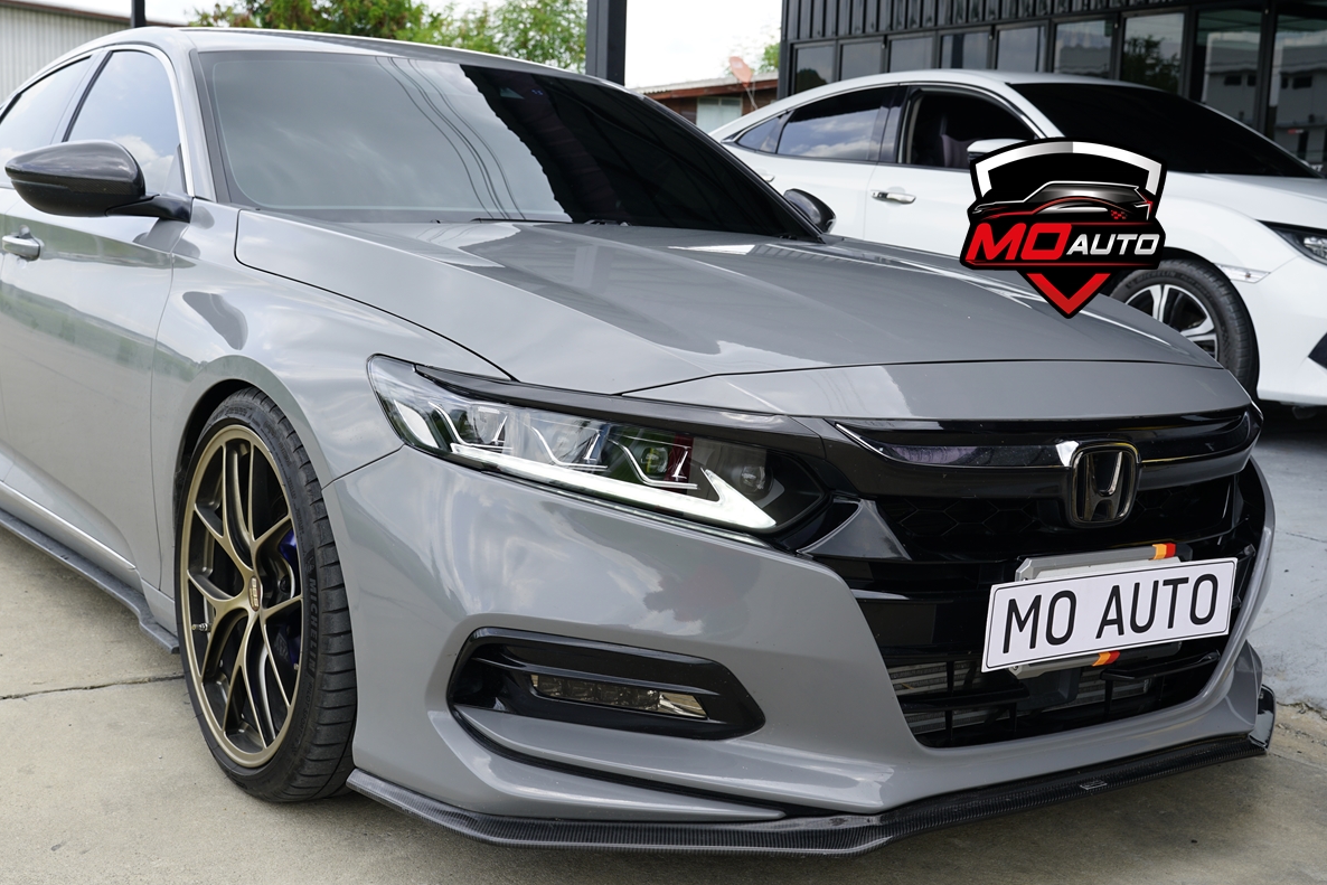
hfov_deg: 45.4
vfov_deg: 31.2
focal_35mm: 43
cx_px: 592
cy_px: 419
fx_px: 1585
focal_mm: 34
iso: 100
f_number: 7.1
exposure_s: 1/100
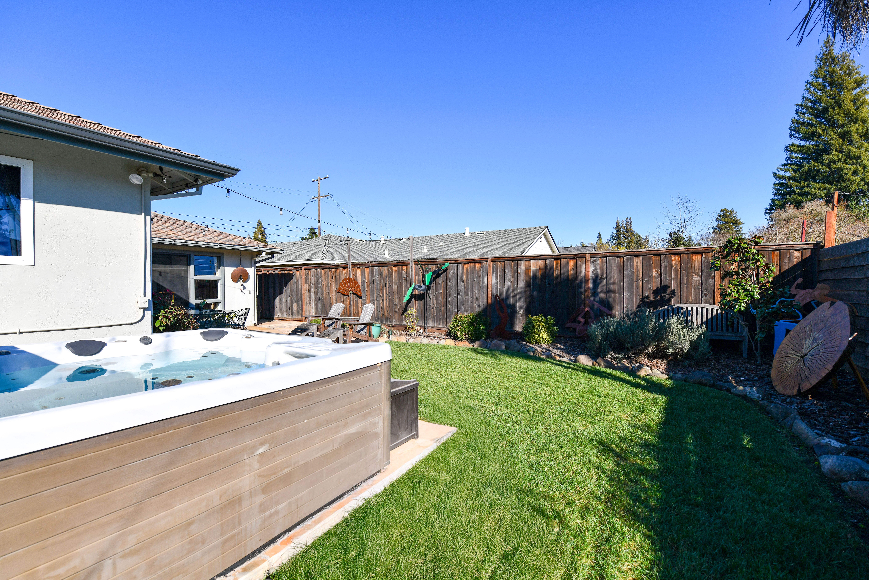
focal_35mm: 16
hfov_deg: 96.7
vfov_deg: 73.7
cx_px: 434
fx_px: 386
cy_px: 290
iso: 160
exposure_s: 1/1000
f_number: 6.3
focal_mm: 16
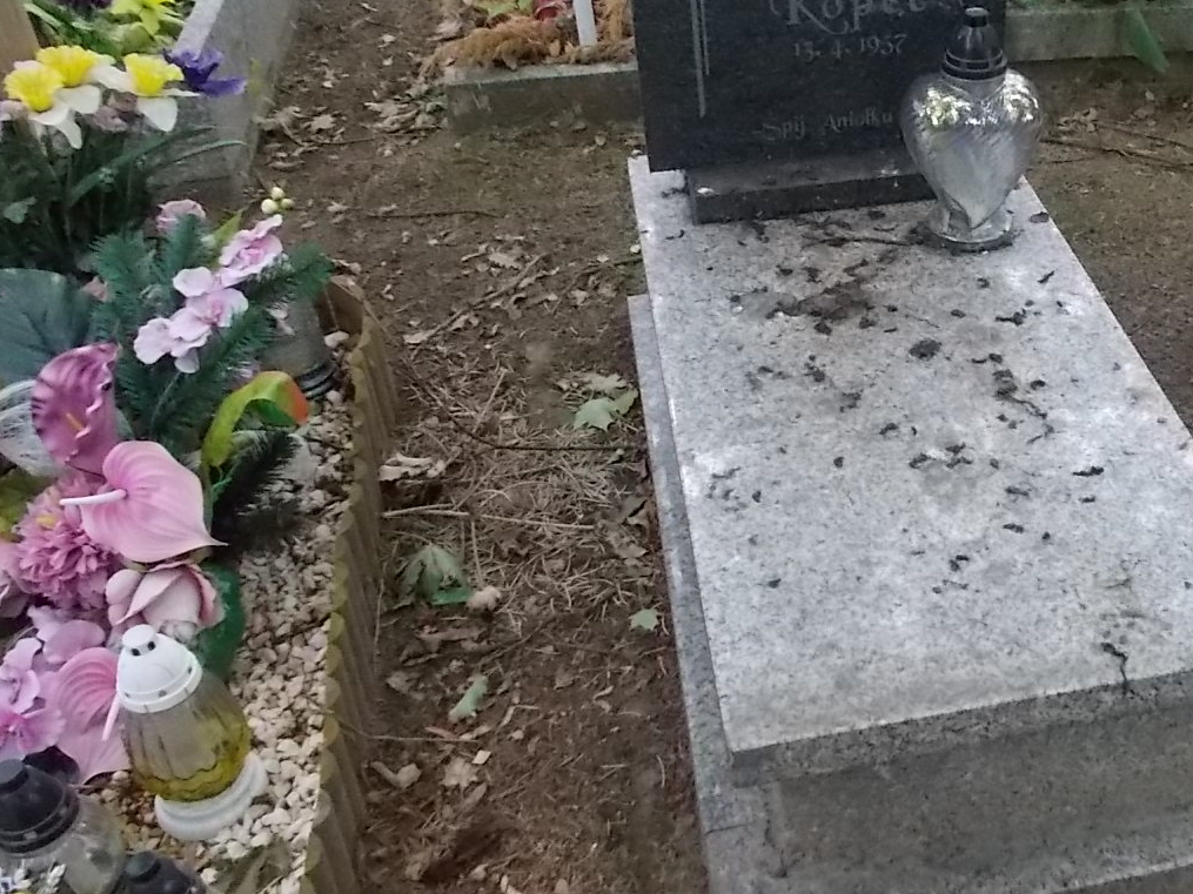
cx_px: 927
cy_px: 378
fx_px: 1413
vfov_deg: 35.1
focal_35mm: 41
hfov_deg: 43.9
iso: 400
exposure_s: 1/100
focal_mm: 4.6
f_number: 3.2
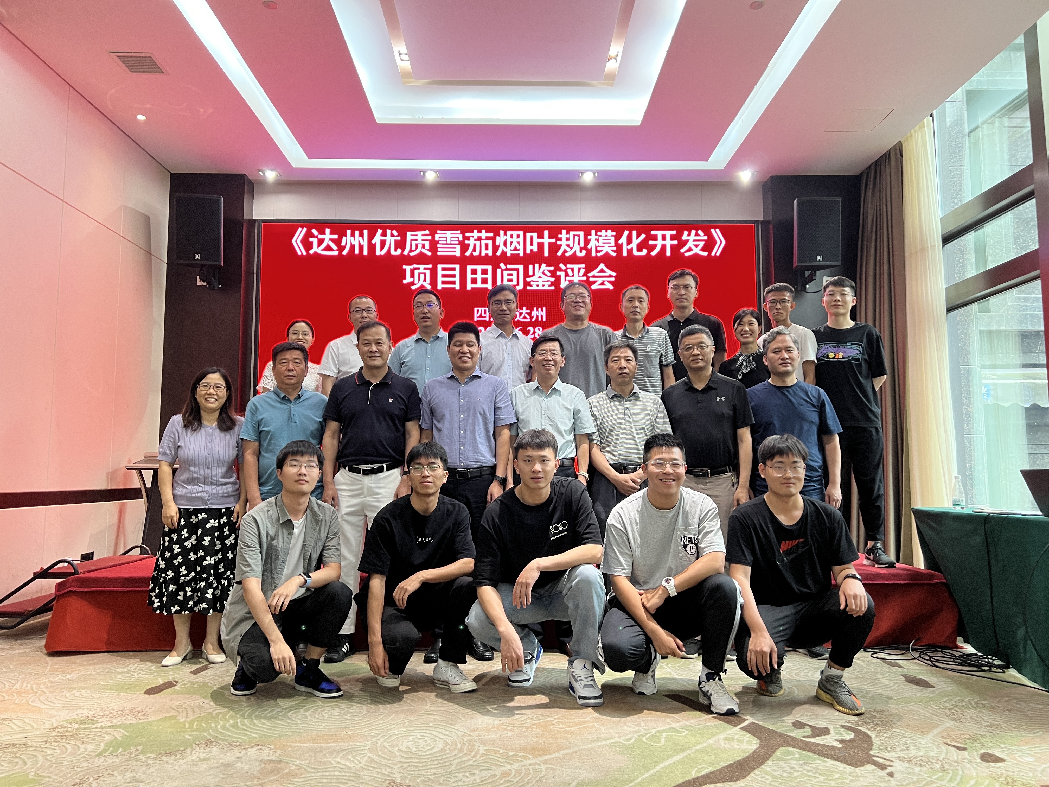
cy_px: 394
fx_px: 788
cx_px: 524
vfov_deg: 53.1
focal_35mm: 26
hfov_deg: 67.3
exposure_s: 1/50
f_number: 1.5
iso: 160
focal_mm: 5.7
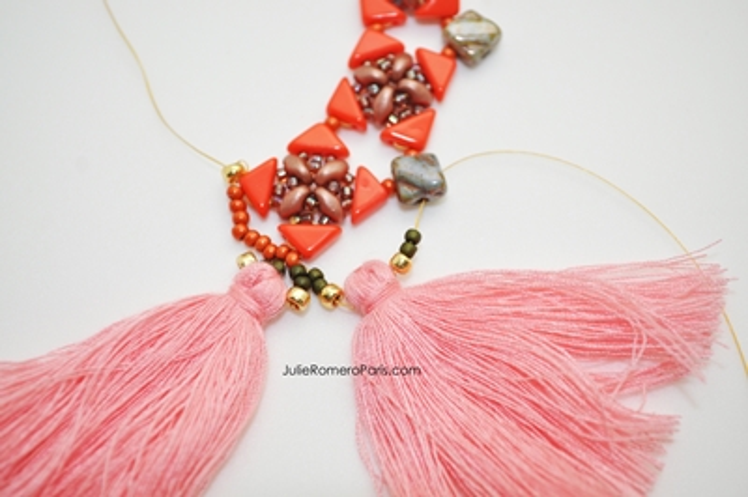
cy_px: 248
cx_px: 374
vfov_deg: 21.5
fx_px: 1308
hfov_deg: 31.9
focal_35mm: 63
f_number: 5.3
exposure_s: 1/125
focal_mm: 42
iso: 400
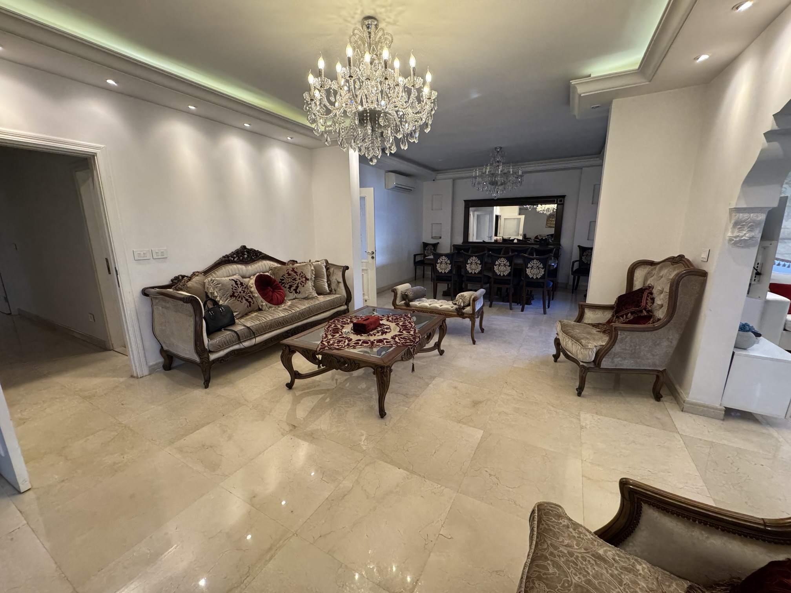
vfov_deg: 85.7
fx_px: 320
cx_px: 396
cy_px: 296
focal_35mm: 14
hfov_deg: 102.1
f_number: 2.2
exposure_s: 1/102
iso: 320
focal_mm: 2.22
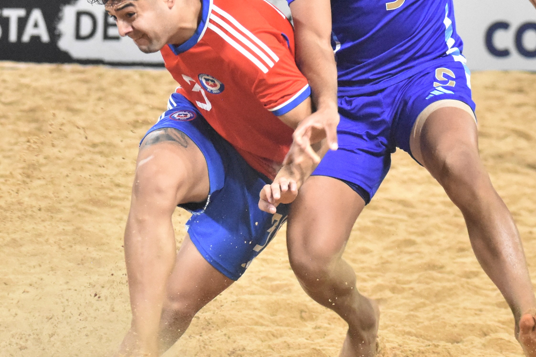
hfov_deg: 6.8
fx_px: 4497
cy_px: 136
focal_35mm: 302
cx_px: 299
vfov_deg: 4.6
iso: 4000
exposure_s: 1/640
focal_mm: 86
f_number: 4.8
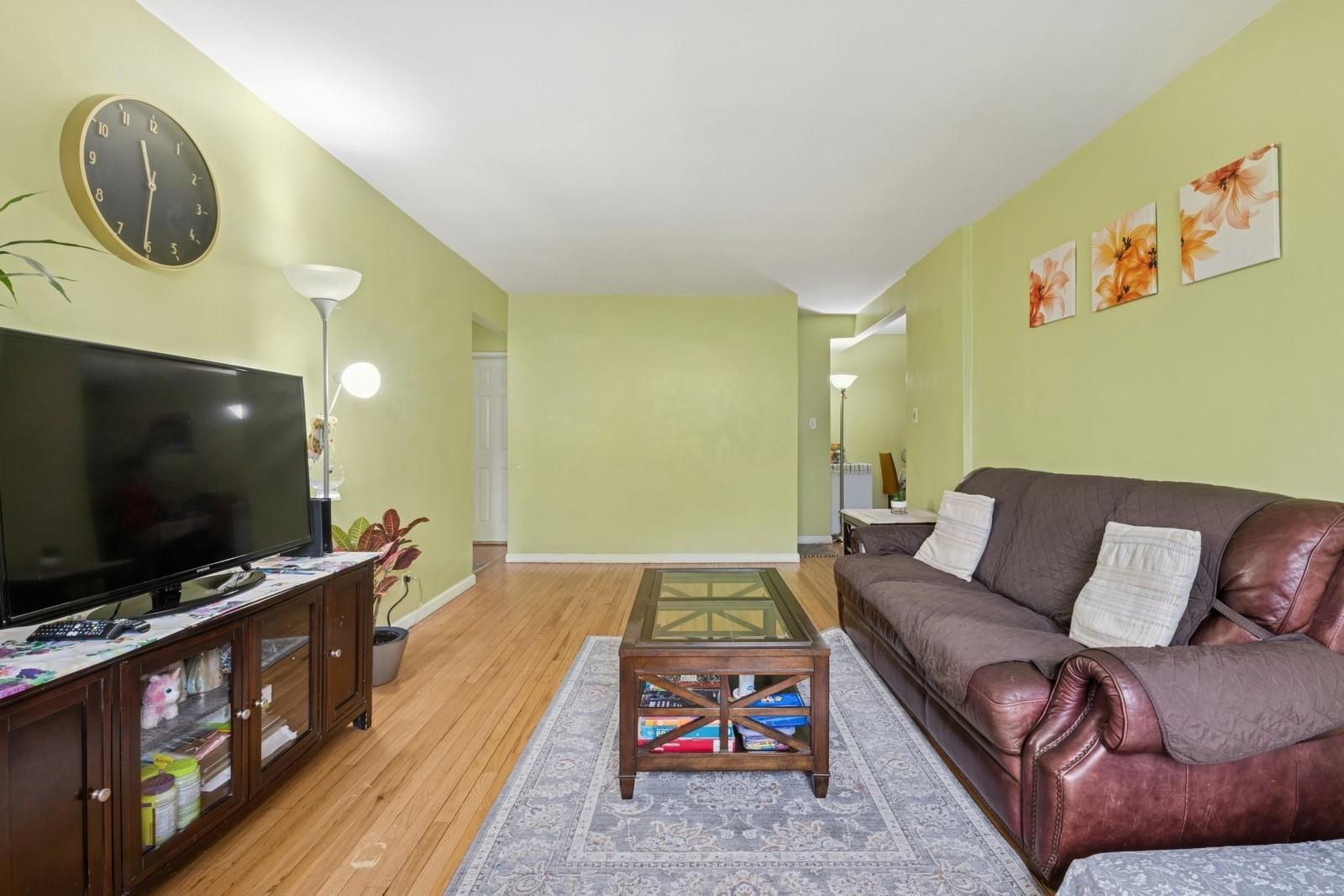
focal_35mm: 15
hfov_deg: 100.4
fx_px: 560
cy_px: 448
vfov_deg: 77.3
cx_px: 672
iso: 640
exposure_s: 1/10
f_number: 14
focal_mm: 15
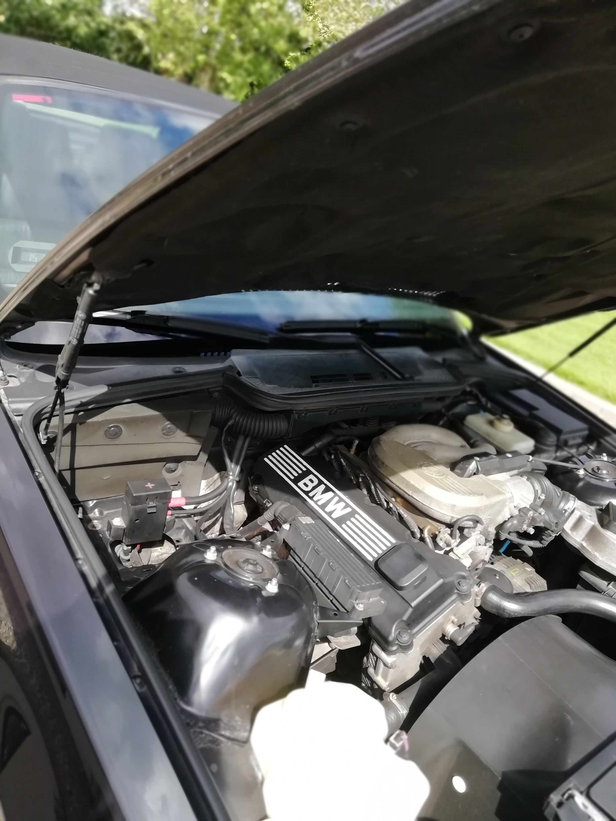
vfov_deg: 67.3
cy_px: 410
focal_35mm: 26
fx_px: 617
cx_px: 308
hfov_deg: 53.1
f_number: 4
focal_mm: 3.21
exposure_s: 1/364
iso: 50
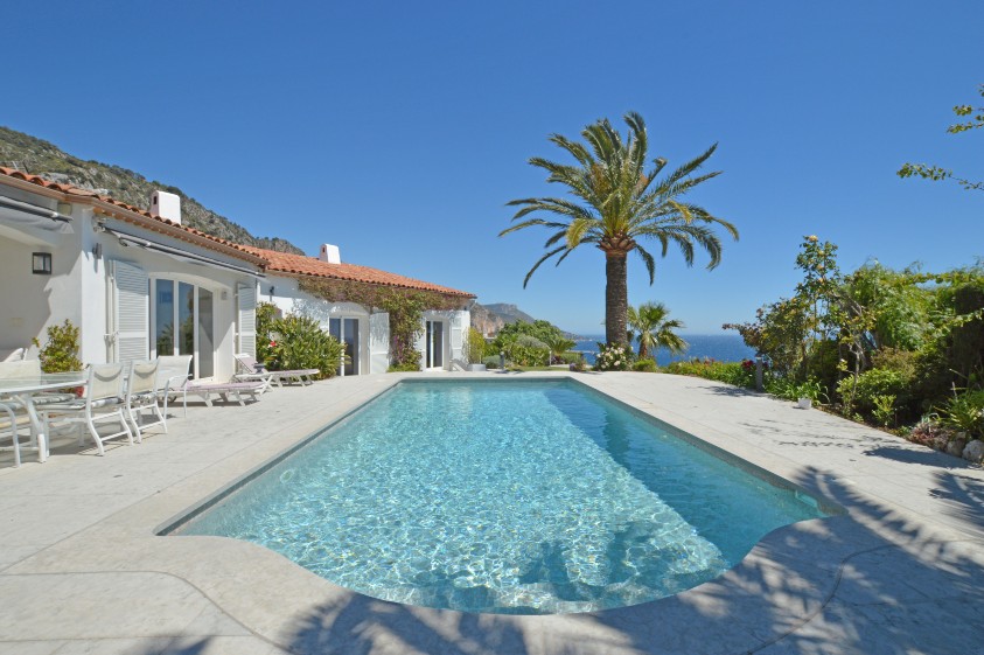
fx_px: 410
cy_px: 328
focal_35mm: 15
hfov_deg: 100.4
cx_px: 492
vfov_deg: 77.3
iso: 200
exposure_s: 1/200
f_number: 13
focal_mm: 10
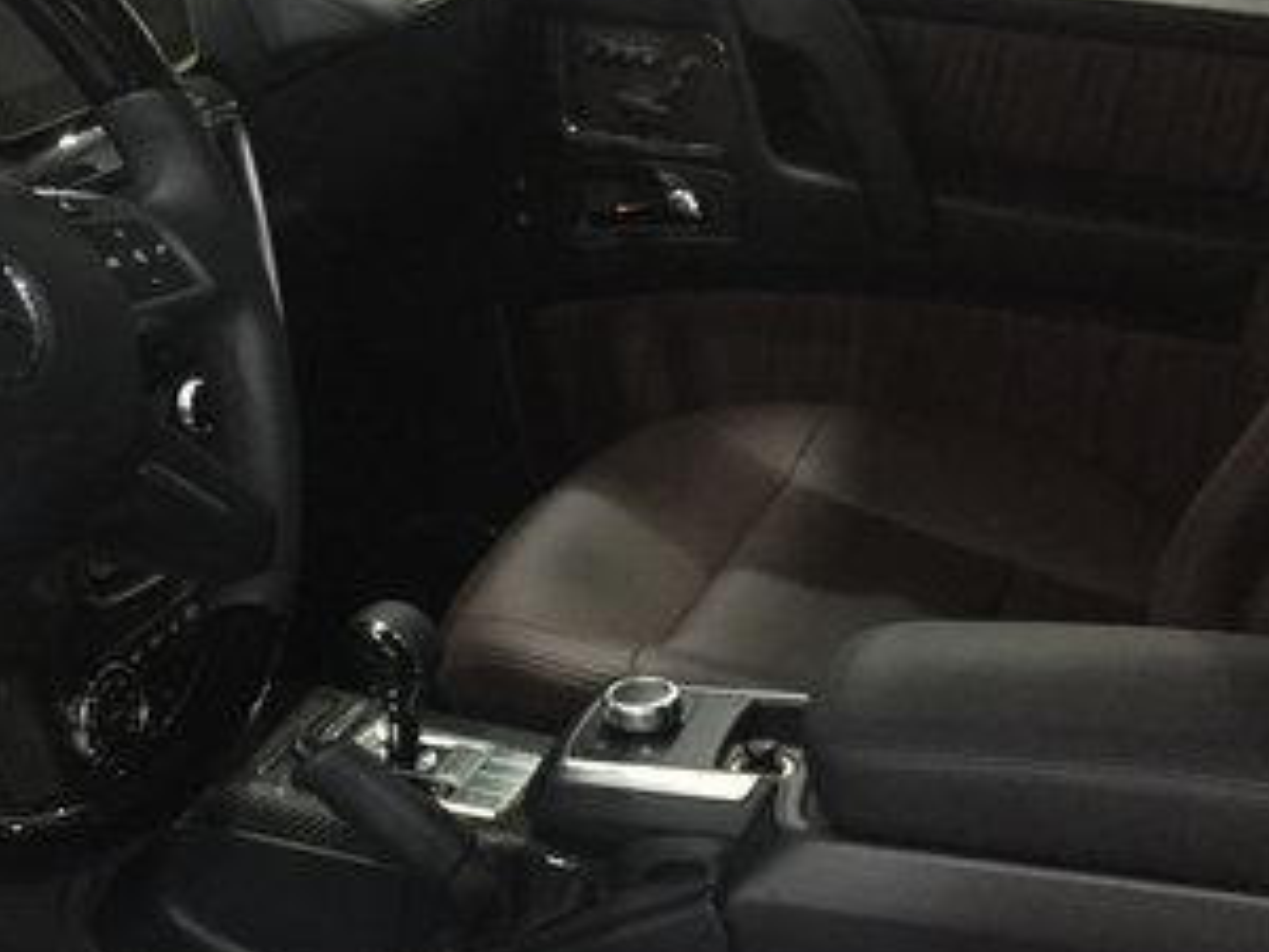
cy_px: 546
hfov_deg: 32.2
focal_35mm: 58
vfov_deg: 25.2
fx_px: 2126
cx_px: 237
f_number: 2.2
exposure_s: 1/17
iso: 320
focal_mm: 4.15
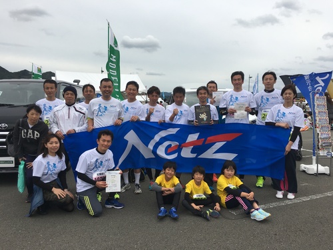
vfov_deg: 48.2
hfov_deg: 61.7
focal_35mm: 29
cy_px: 125
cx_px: 166
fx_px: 279
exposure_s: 1/1083
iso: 25
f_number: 2.2
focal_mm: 4.15
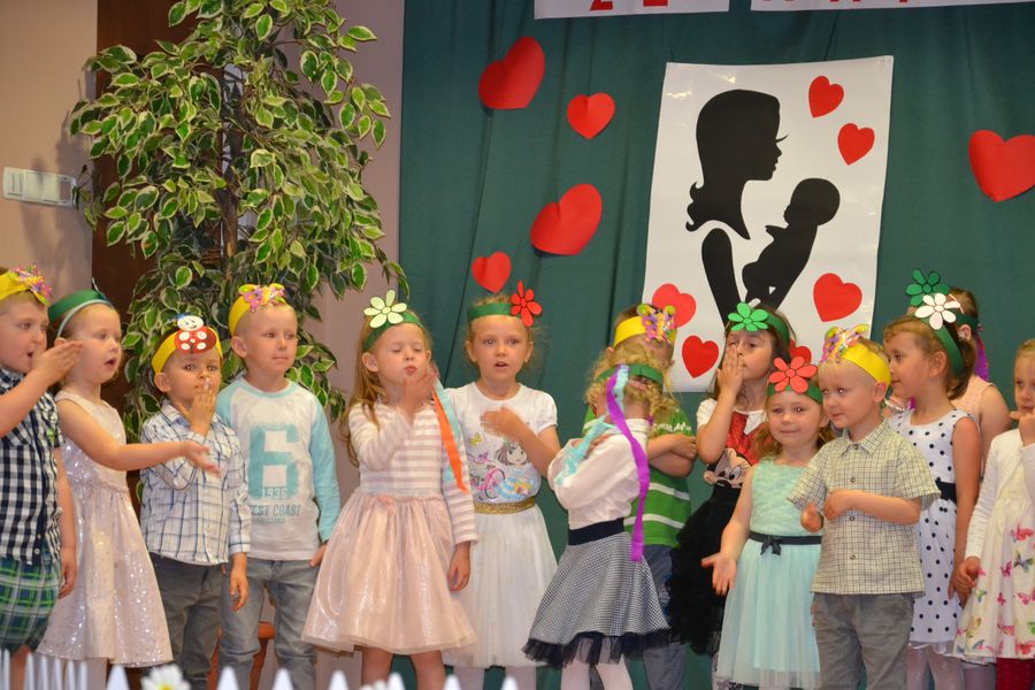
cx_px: 518
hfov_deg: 14.0
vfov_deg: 9.3
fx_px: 4226
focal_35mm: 147
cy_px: 345
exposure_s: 1/60
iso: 2000
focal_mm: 98
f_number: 5.6
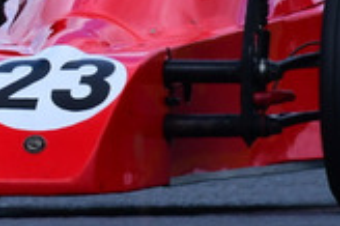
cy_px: -75
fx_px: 34532
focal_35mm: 3660
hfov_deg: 0.6
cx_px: -182
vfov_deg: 0.4
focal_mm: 500
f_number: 11
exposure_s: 1/640
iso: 500
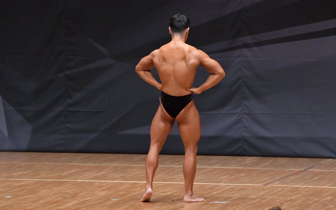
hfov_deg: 7.2
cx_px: 168
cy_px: 106
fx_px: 2674
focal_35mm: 292
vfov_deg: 4.5
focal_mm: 190
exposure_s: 1/400
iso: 6400
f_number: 5.6
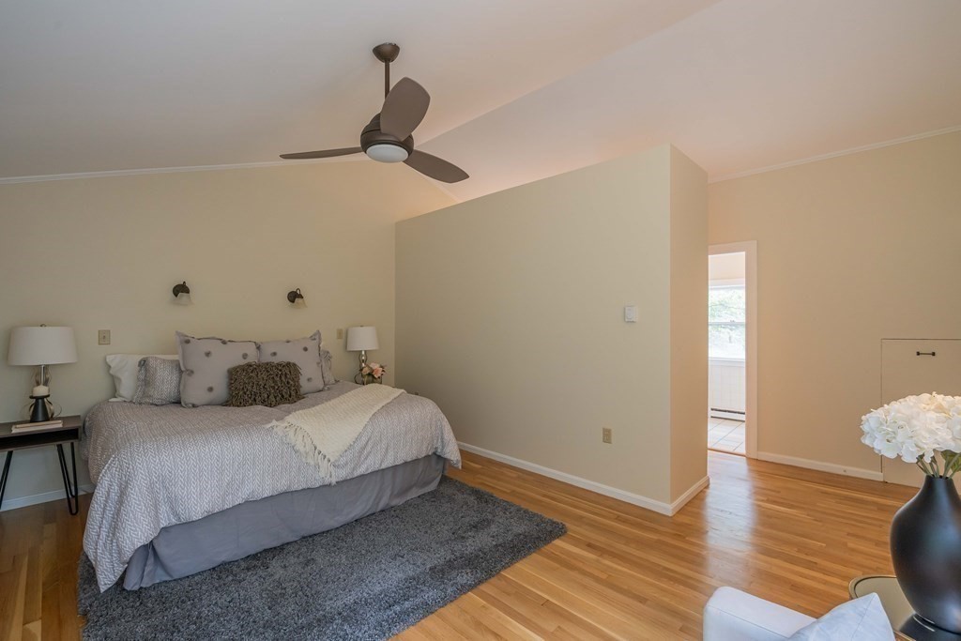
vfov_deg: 77.3
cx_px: 480
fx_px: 400
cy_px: 320
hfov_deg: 100.4
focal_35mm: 15
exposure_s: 1/10
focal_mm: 15
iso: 800
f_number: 7.1
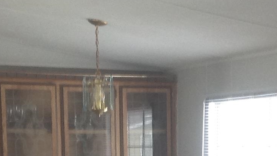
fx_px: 991
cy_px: 260
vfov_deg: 8.7
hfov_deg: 15.9
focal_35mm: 135
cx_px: 154
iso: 100
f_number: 2.4
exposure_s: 1/15
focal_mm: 4.28
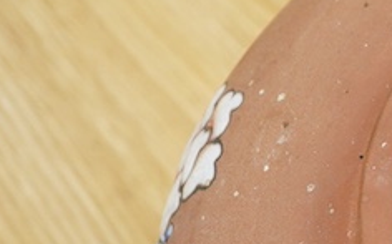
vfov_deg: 7.4
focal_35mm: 175
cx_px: 681
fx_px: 1868
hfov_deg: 11.2
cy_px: 244
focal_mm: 30
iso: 1250
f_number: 4.5
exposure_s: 1/125
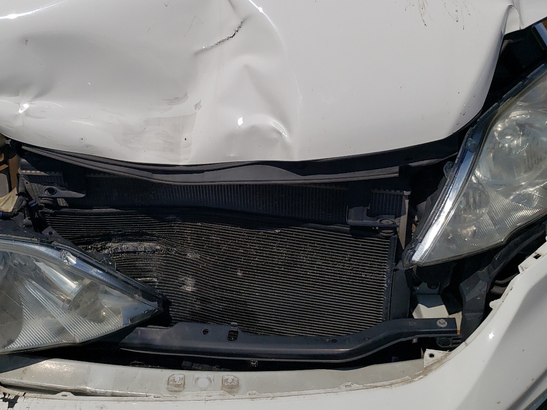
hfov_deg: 50.0
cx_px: 231
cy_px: 152
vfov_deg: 38.4
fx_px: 585
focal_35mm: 37
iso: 51
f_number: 1.5
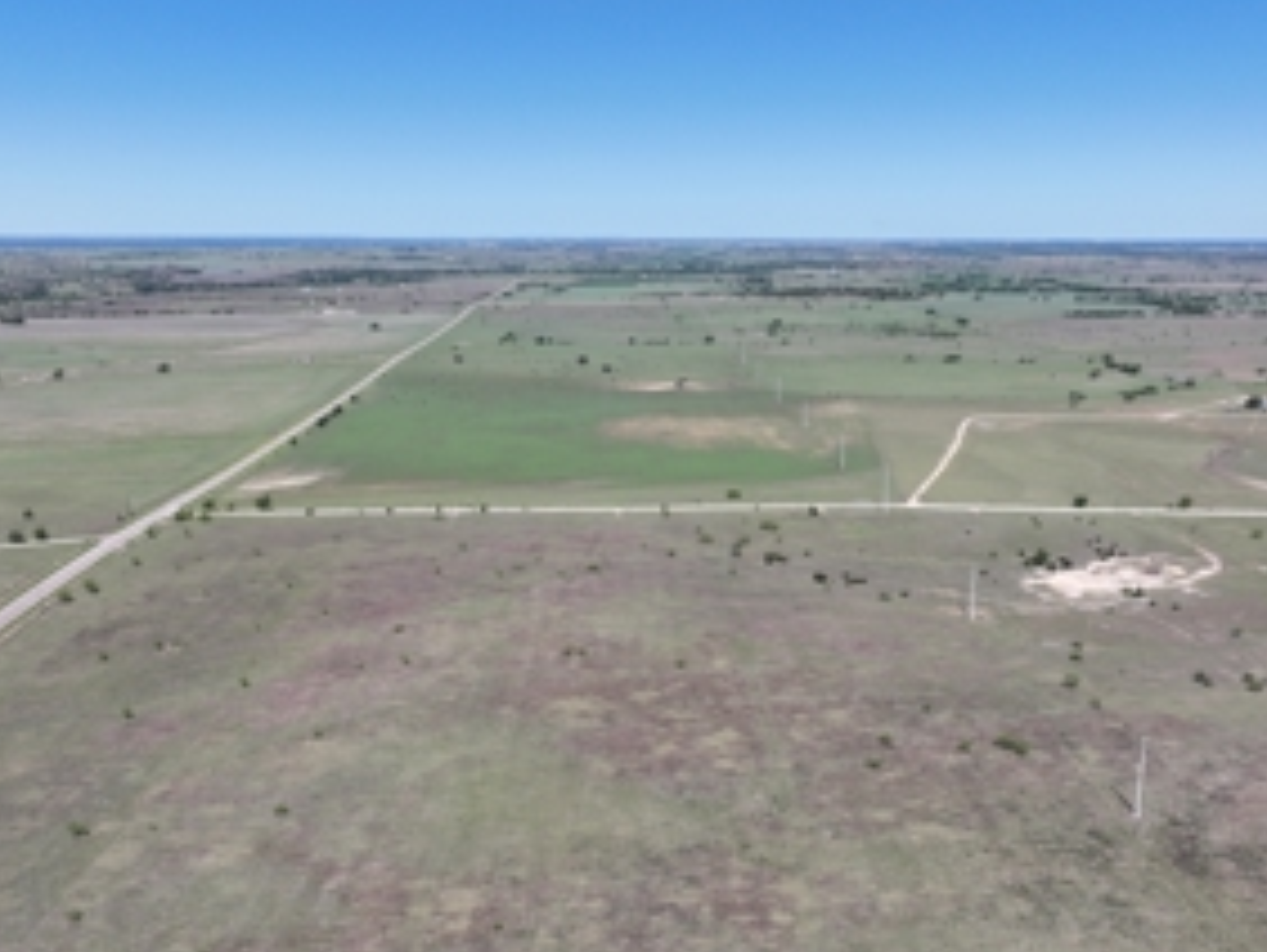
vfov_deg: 41.5
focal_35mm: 34
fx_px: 1246
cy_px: 597
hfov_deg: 53.9
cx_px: 629
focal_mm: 12.29
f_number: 3.5
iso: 110
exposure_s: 1/2000
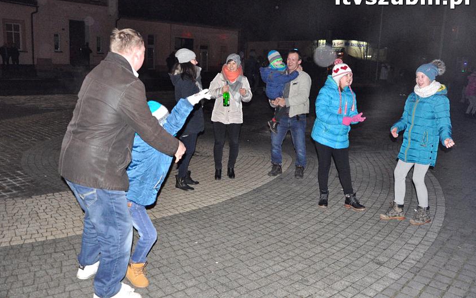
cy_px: 138
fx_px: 422
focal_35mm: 33
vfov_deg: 38.8
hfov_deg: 58.9
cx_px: 240
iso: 3200
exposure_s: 1/60
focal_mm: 21
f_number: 5.6
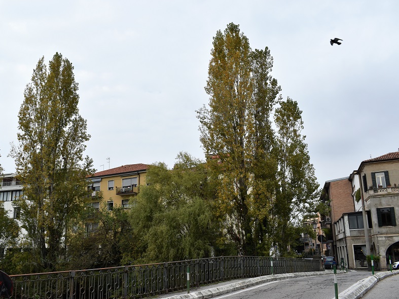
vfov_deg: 42.9
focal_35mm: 33
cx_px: 175
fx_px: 380
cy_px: 150
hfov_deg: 55.2
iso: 200
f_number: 9
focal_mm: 20
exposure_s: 1/320
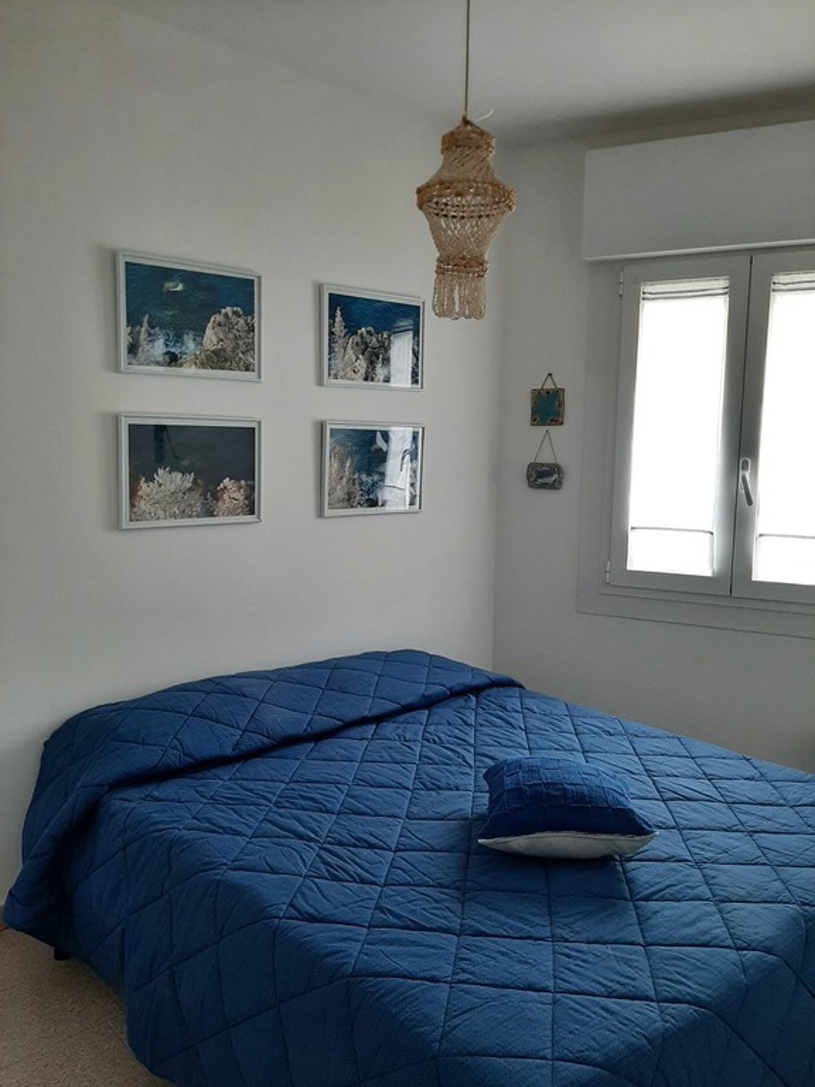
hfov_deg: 53.1
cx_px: 408
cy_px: 544
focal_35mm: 26
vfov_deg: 67.3
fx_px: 816
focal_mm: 3.93
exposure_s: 1/60
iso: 100
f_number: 1.7
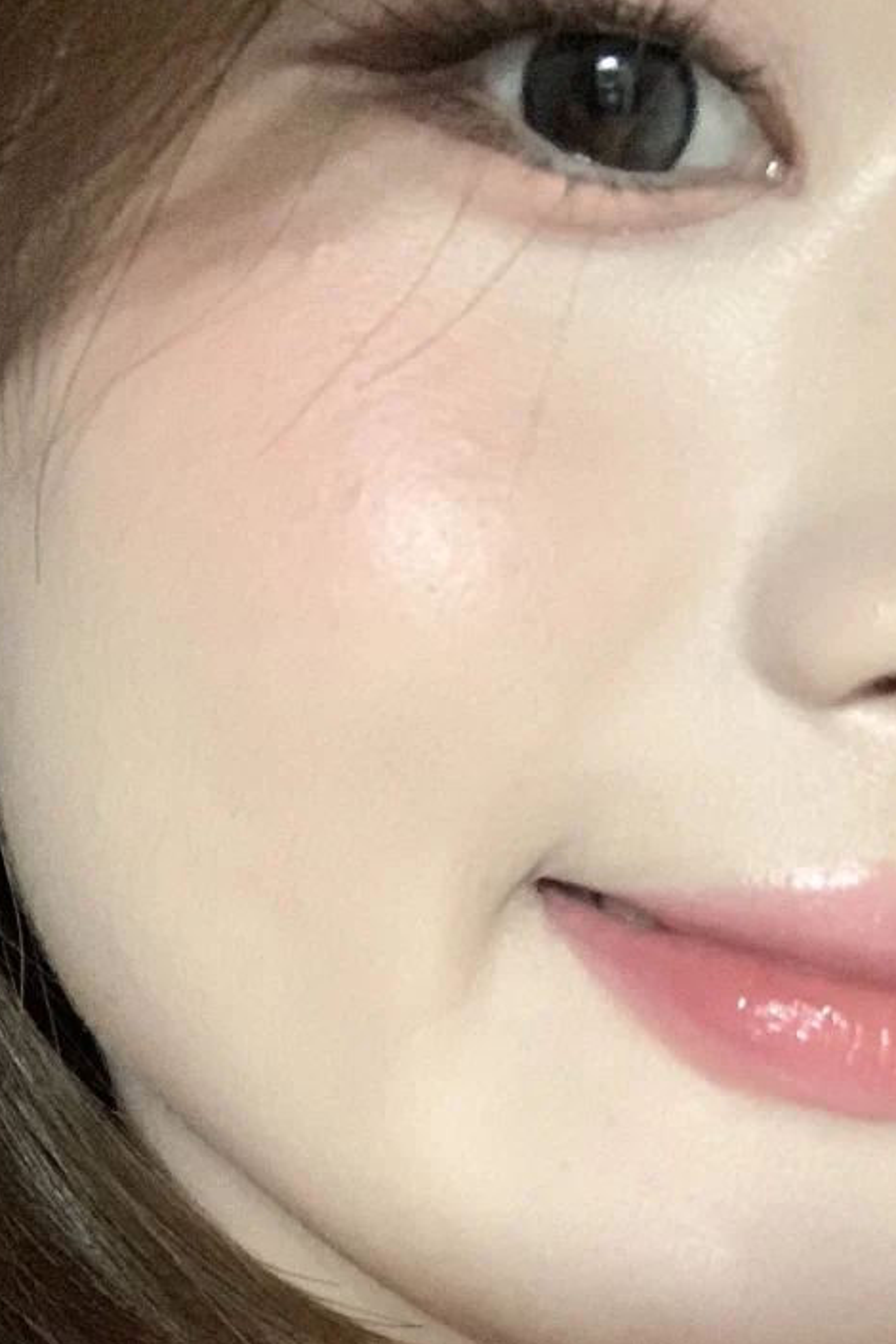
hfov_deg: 19.8
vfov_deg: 28.1
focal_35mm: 68
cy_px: 1294
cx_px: 728
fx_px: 2538
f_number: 2.2
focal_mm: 2.87
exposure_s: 1/30
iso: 320
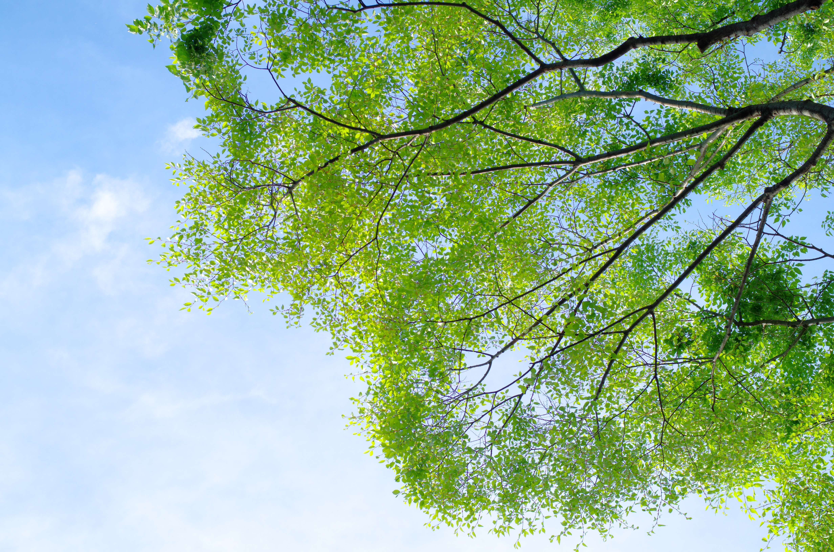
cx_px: 417
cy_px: 276
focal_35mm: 60
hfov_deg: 33.5
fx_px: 1387
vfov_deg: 22.5
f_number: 8
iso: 100
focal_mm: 40
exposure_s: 1/160
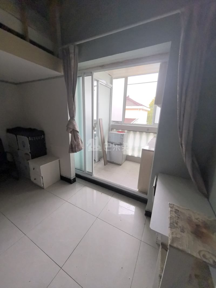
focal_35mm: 13
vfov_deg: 106.2
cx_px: 108
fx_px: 108
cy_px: 144
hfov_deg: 89.9
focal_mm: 1.95
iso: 200
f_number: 2.2
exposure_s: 1/50
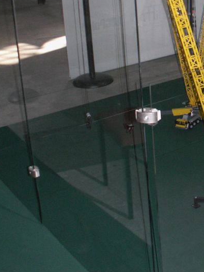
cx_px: 192
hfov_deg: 21.0
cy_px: 42
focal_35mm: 68
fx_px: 535
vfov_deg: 27.8
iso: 160
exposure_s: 1/60
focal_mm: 5.86
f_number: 2.8
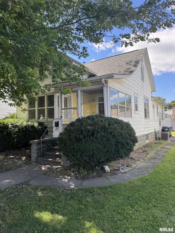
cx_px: 88
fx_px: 162
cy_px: 116
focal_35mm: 24
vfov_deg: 71.6
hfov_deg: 56.8
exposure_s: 1/1042
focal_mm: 6.76
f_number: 1.78
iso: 80
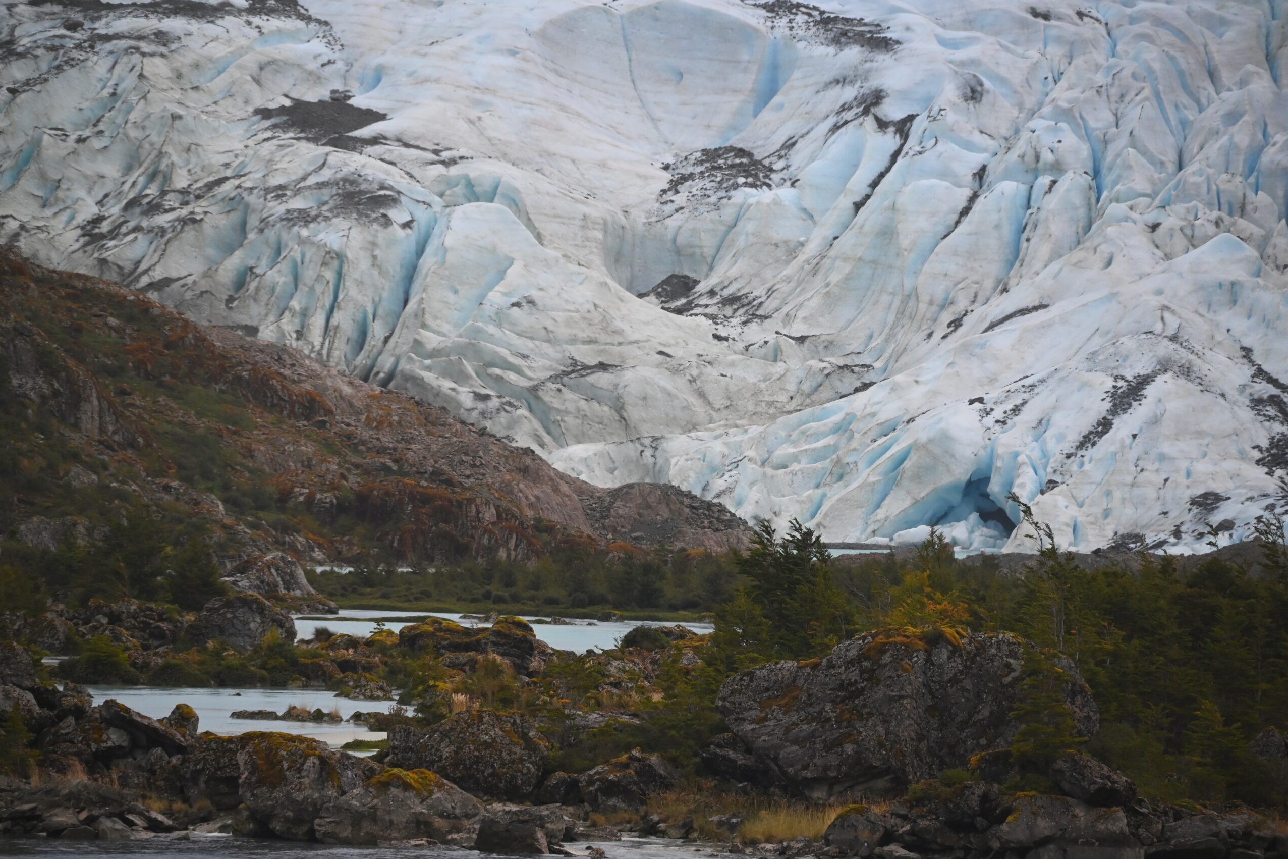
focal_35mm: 301
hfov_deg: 6.8
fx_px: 10768
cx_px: 643
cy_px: 429
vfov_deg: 4.6
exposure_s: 1/1600
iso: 800
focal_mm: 300
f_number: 8
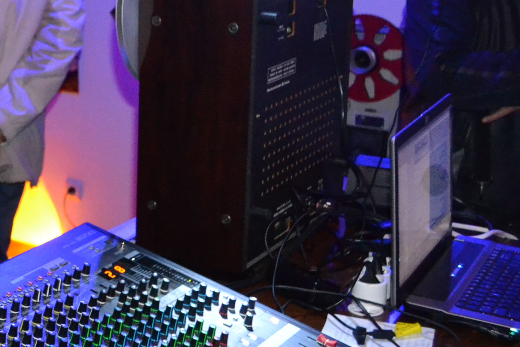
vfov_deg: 15.6
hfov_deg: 21.5
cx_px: -120
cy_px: 88
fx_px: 1256
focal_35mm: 87
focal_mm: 22
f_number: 3.8
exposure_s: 1/60
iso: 3200
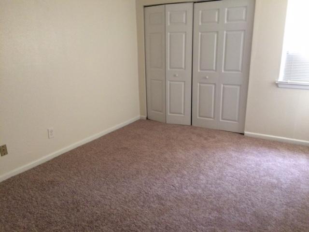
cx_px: 154
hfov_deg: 61.7
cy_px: 116
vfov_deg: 48.2
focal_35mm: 29
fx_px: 259
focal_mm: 4.15
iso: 320
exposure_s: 1/30
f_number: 2.2
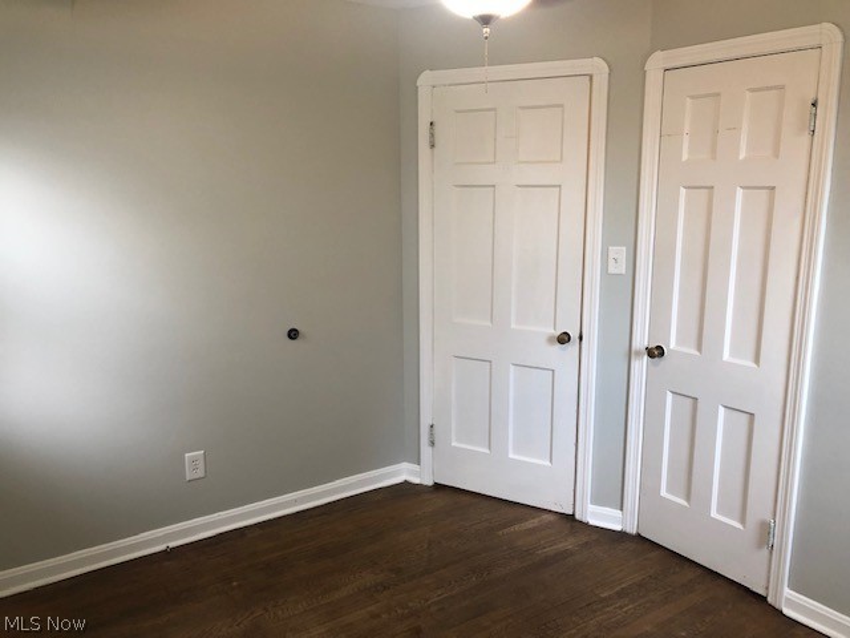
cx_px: 425
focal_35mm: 28
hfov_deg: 63.4
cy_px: 319
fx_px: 688
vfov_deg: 49.7
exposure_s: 1/24
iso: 40
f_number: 1.8
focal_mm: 3.99
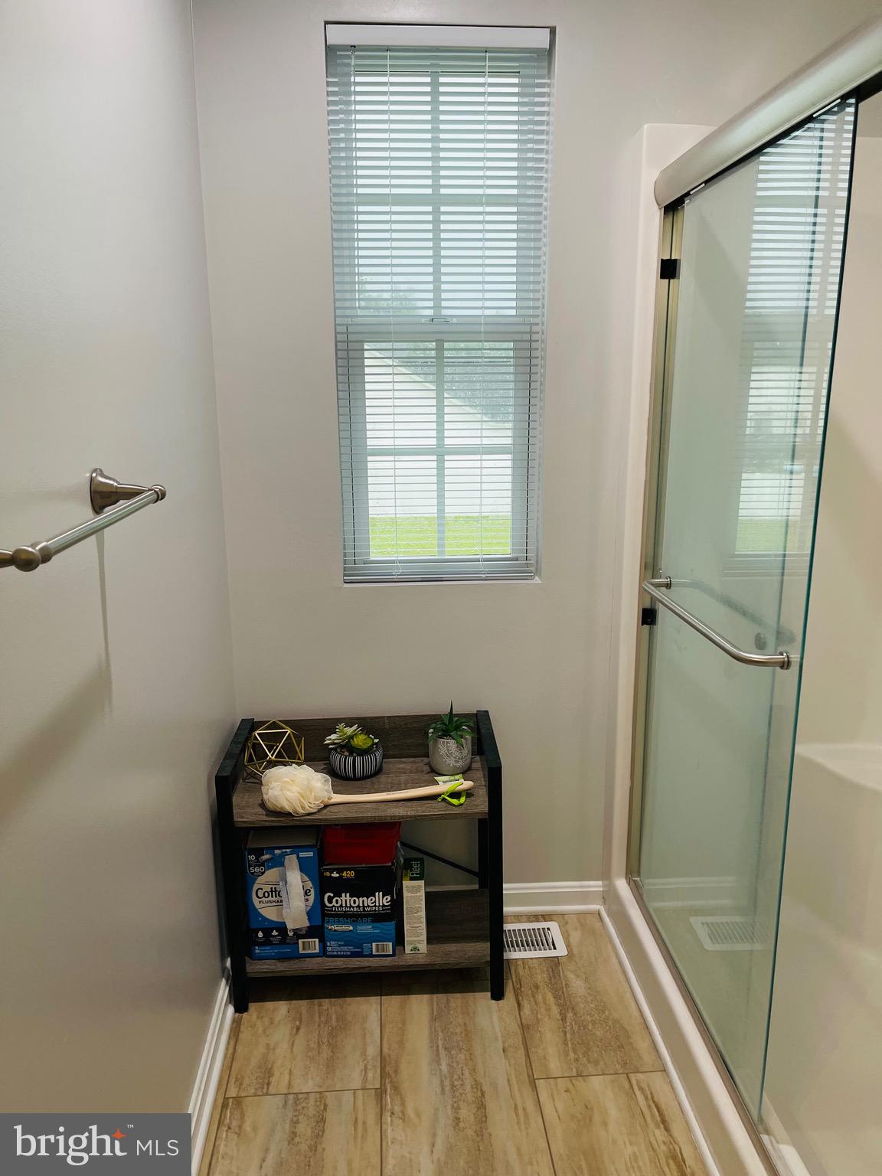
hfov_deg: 54.9
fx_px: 849
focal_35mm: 25
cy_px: 588
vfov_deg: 69.4
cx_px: 441
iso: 125
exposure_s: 1/120
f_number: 1.6
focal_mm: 5.1
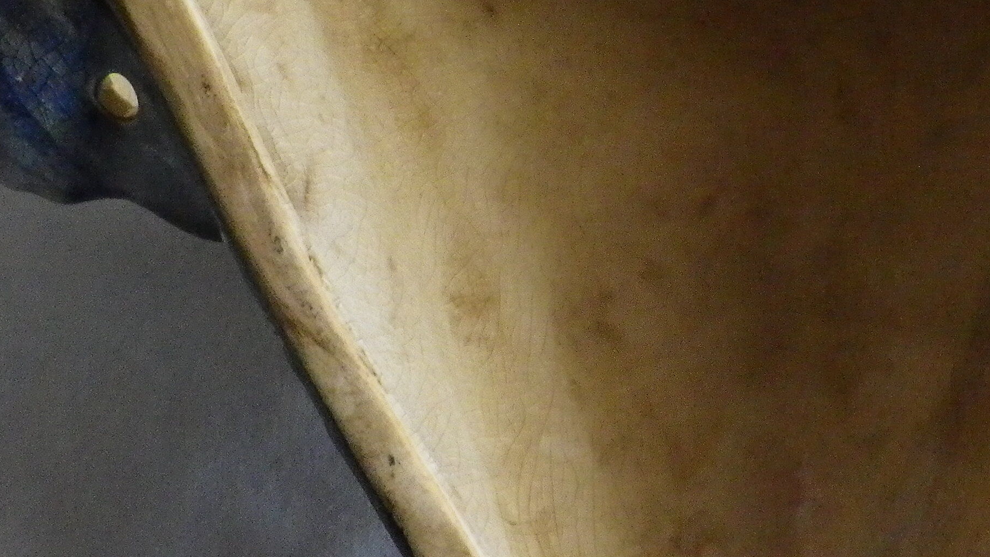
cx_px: 684
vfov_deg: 17.5
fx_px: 1811
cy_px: 335
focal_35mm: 69
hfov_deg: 30.3
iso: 500
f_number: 3.5
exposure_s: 1/15
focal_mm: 4.5
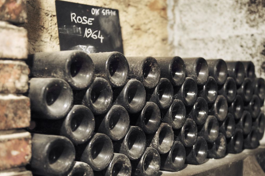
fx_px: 449
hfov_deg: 32.9
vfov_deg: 22.2
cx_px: 145
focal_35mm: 61
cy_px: 101
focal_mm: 48
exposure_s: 1/30
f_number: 2.8
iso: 6400
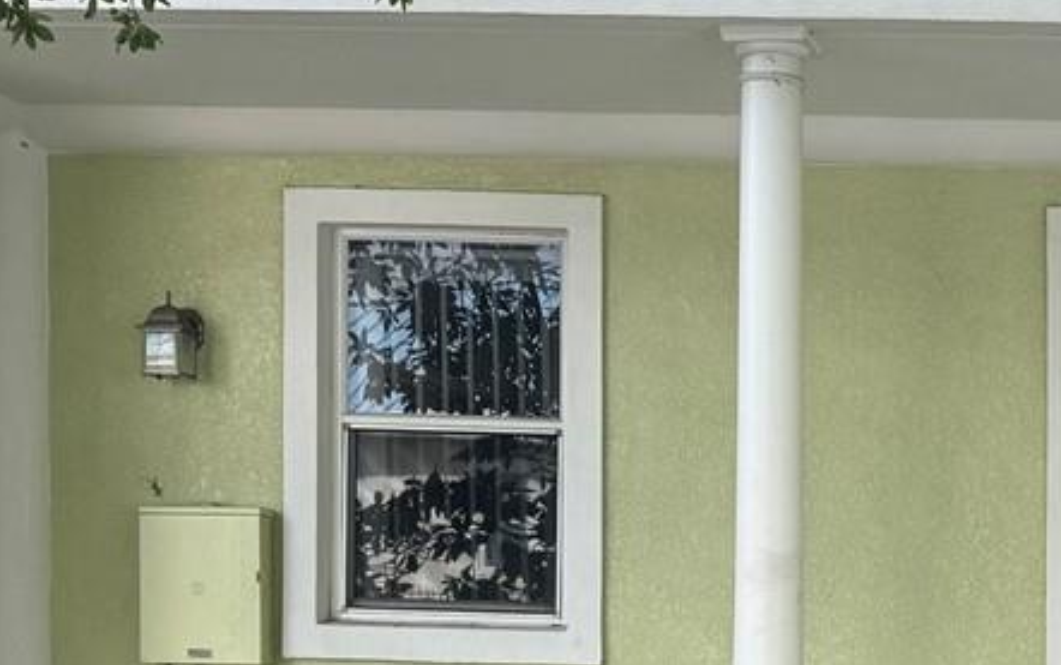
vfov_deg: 13.7
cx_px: 1335
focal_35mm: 92
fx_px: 2662
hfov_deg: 20.8
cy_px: 847
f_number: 1.78
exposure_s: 1/715
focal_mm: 6.76
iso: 80
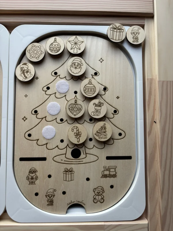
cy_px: 116
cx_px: 86
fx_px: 173
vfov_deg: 67.3
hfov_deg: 53.1
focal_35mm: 26
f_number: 1.6
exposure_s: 1/83
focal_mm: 5.96
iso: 125
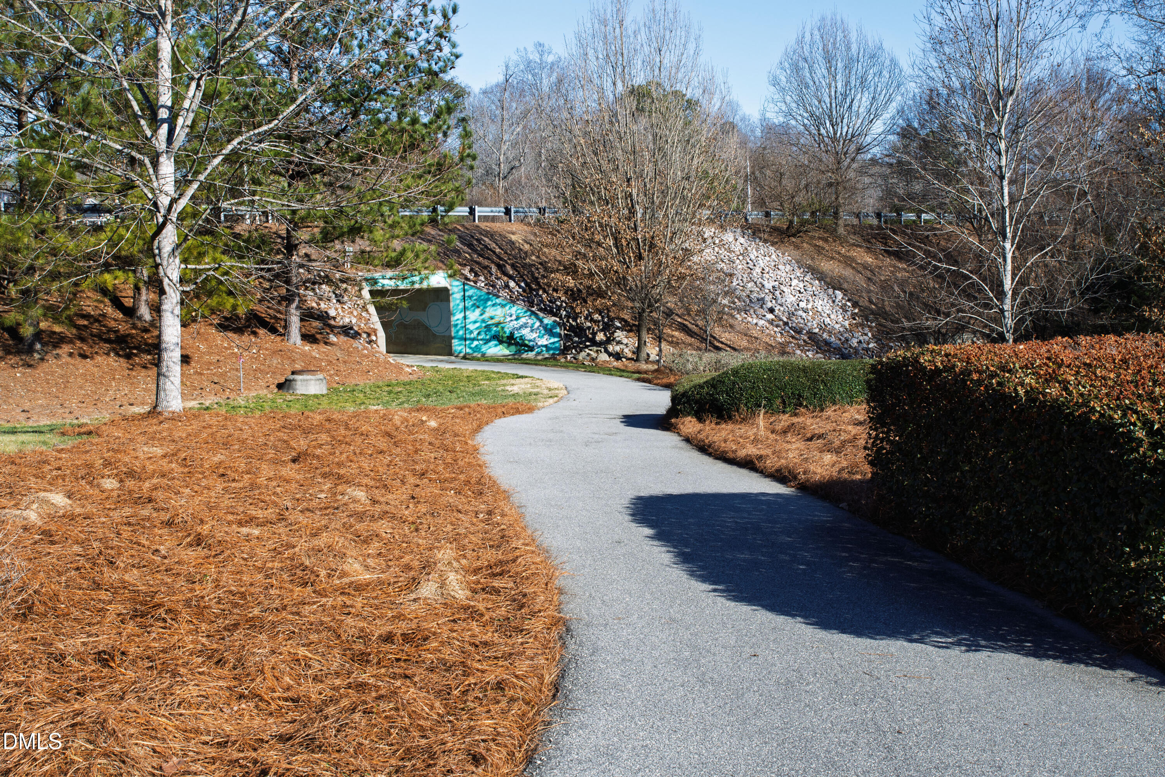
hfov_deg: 42.3
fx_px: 1505
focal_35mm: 46
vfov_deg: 28.9
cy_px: 388
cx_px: 582
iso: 100
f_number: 8
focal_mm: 31
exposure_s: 1/160
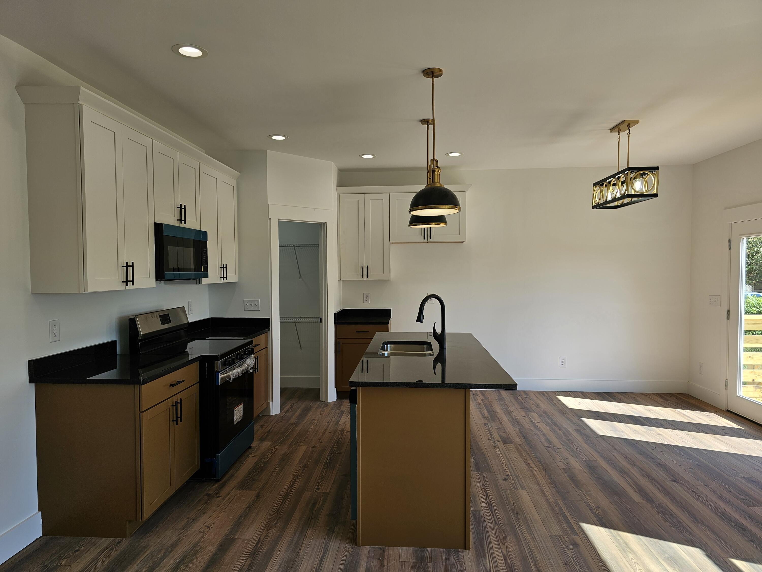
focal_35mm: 23
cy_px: 286
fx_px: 506
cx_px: 381
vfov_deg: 58.9
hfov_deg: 73.9
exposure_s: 1/120
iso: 12
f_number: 1.7
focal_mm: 6.3
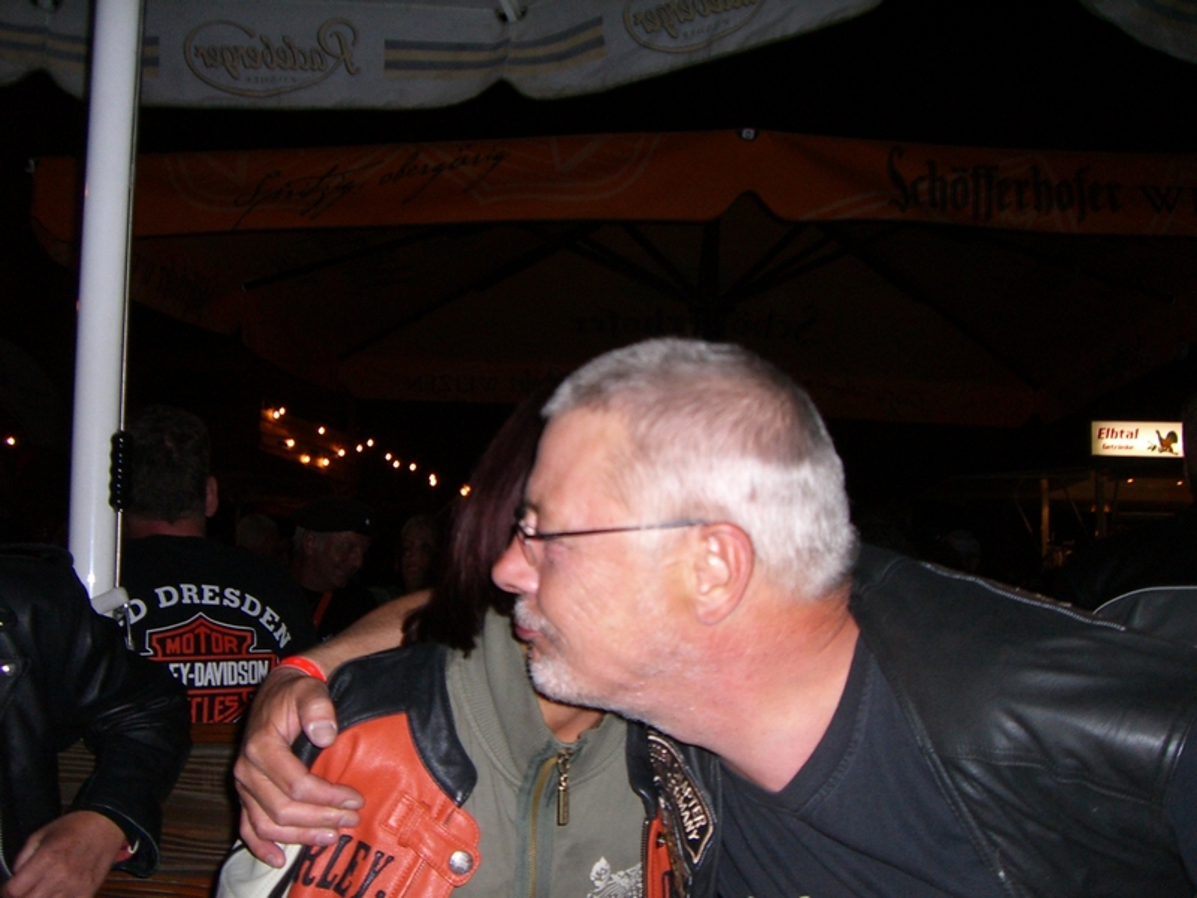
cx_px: 598
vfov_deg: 37.7
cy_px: 449
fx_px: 1314
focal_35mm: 38
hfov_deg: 49.0
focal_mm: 6.2
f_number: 2.7
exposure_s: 1/60
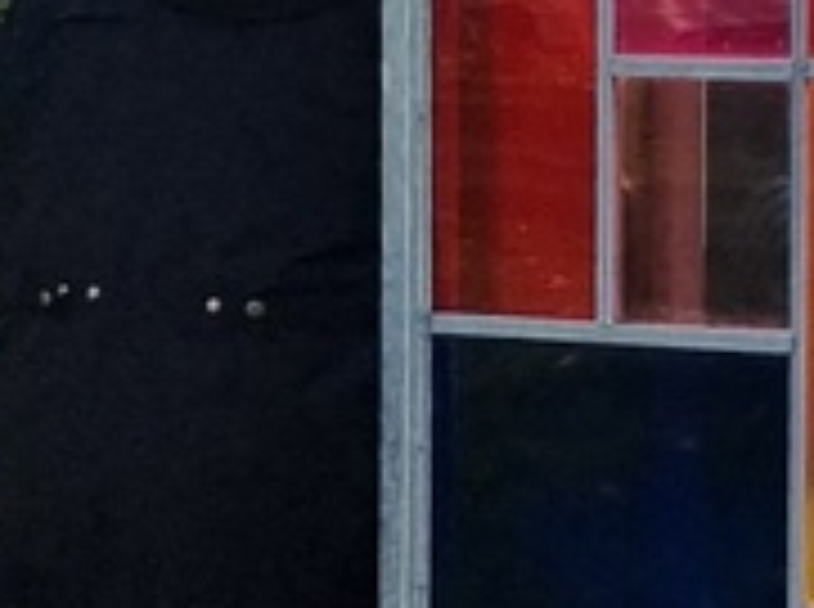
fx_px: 4365
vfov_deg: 7.9
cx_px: 2941
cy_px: -32
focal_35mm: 186
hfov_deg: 8.0
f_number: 1.8
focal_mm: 6.7
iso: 50
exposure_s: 1/746
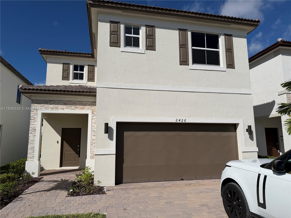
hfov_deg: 71.6
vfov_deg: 56.8
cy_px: 109
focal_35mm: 24
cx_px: 146
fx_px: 202
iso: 80
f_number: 1.78
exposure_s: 1/14286
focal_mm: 6.76
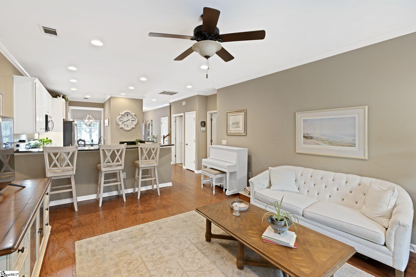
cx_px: 208
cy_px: 138
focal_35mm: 16
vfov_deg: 73.7
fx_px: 185
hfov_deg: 96.7
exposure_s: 1.6
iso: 200
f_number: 9
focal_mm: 16
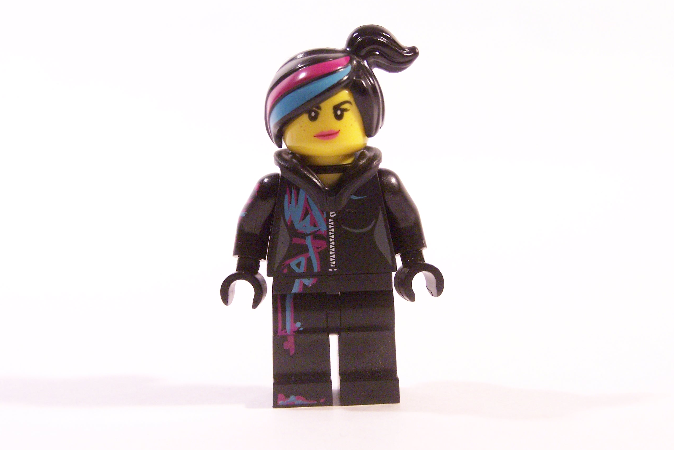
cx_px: 336
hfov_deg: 28.8
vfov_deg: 19.5
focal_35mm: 70
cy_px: 222
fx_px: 1311
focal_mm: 11.1
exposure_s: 1/30
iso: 400
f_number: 3.6
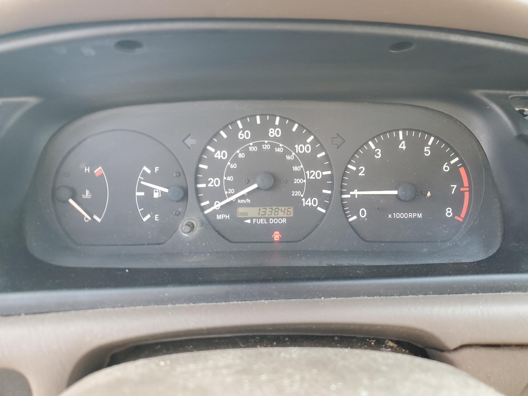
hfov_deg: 67.3
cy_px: 198
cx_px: 264
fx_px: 397
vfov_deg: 53.1
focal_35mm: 26
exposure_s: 1/60.2
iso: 58
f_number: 1.5
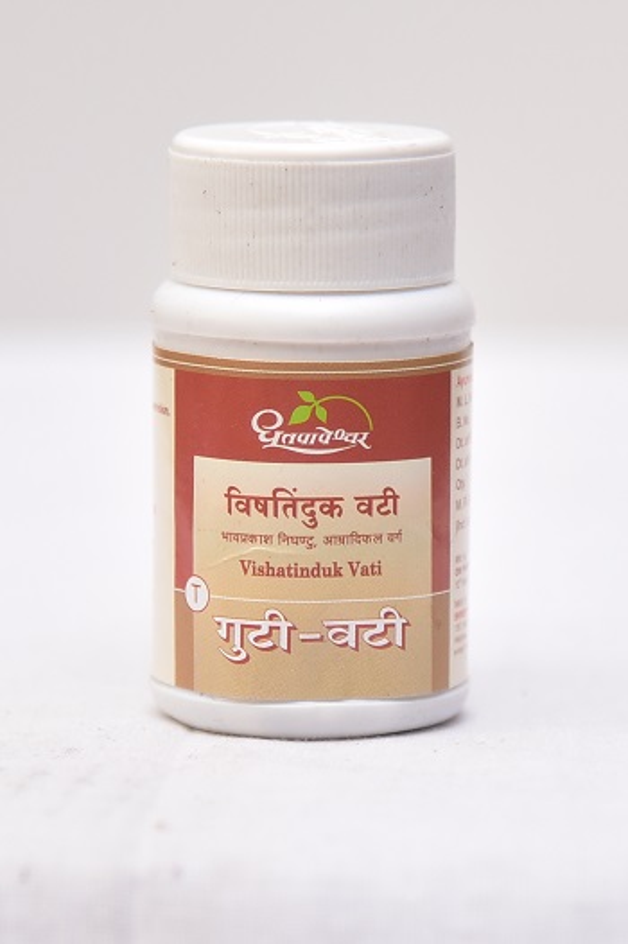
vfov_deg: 18.6
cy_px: 472
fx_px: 2882
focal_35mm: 110
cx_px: 314
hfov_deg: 12.4
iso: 1600
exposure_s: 1/160
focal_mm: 110
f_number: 4
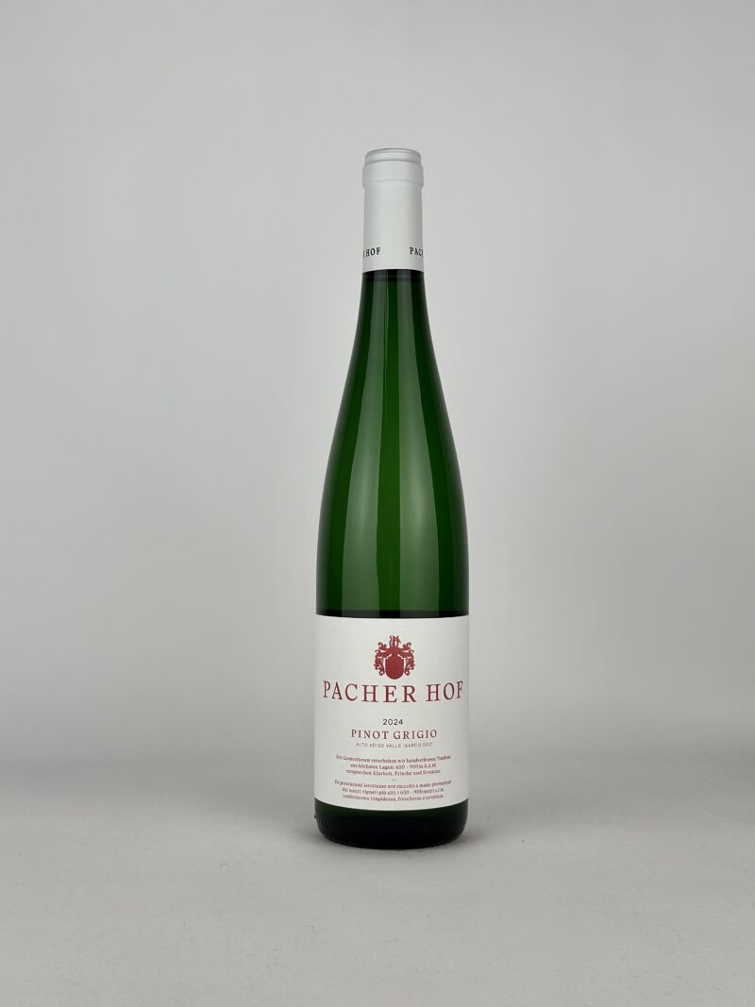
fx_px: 1396
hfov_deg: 30.3
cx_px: 378
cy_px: 504
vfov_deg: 39.7
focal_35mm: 48
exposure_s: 1/911
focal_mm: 6.86
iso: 80
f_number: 1.78
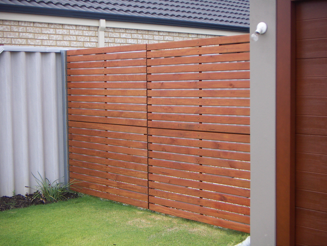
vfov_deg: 24.4
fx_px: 567
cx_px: 164
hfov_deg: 32.2
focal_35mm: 60
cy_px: 123
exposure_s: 1/500
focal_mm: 8
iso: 50
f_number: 3.2
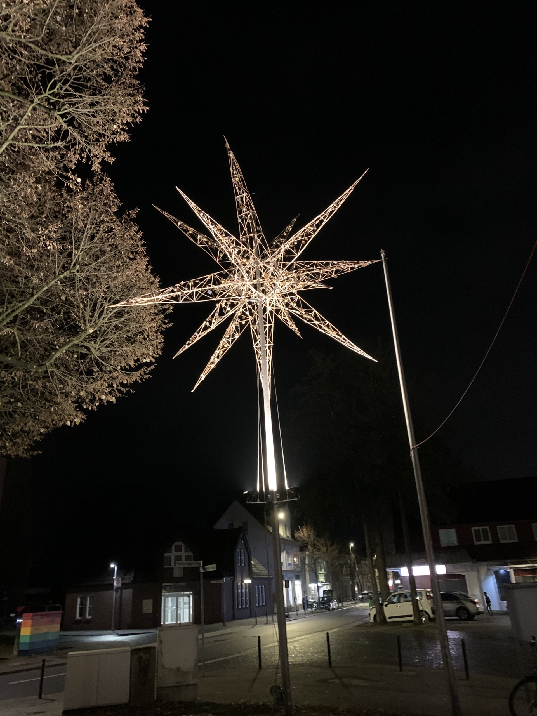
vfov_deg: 67.3
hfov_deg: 53.1
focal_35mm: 26
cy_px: 358
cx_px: 268
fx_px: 538
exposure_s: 1/16
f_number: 1.8
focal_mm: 4.25
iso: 1000
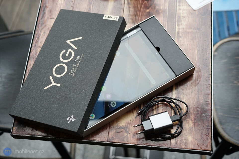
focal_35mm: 55
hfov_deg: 36.2
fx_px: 365
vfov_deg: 24.6
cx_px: 120
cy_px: 80
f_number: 4.5
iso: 2000
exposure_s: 1/250
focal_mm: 55
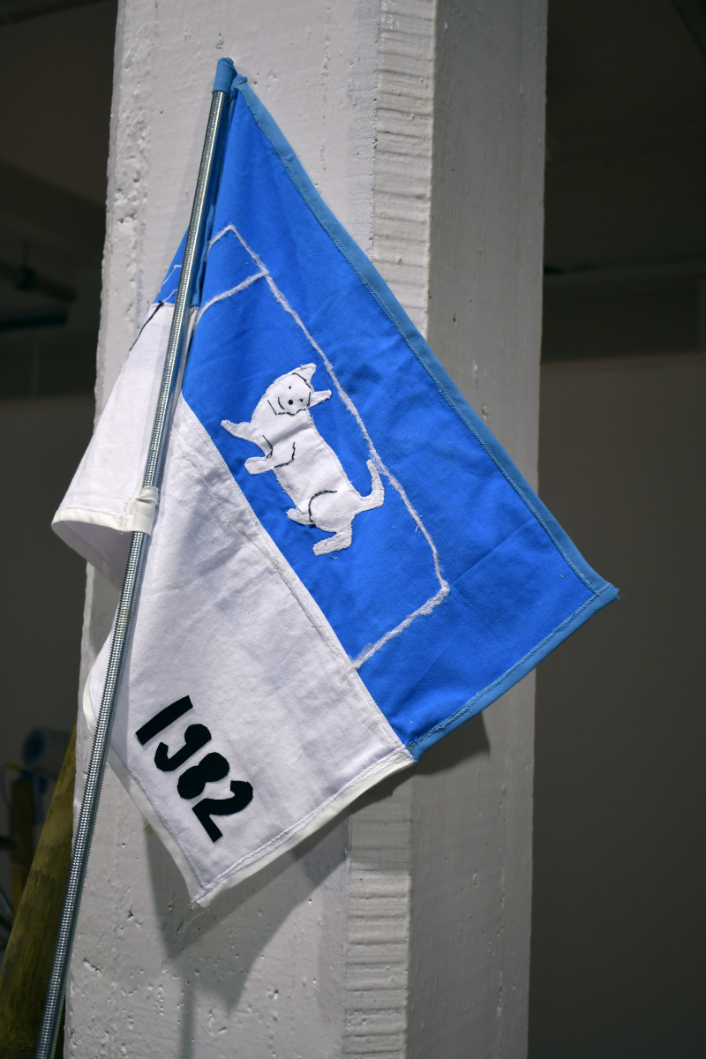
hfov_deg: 31.2
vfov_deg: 45.4
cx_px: 353
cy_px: 530
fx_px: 1265
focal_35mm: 43
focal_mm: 29
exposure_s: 1/30
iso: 400
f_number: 4.2
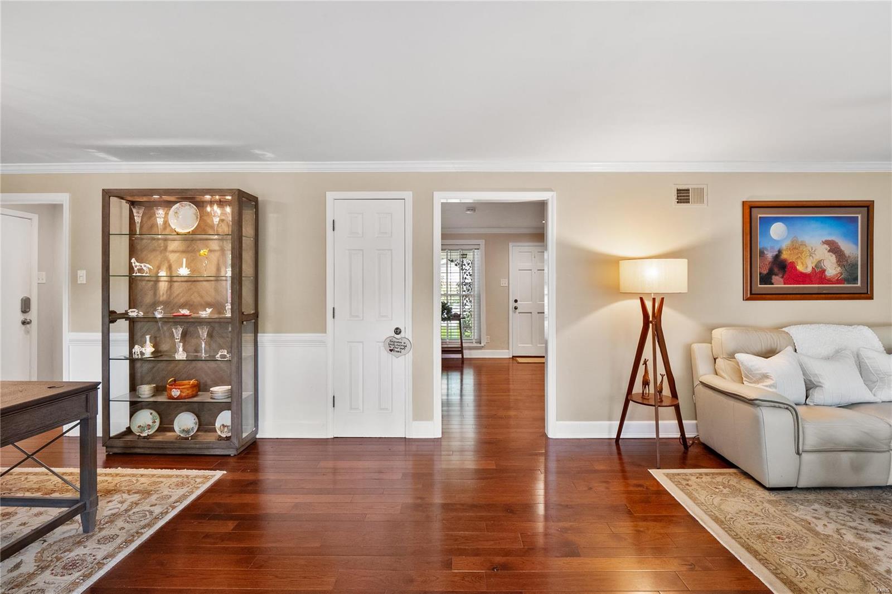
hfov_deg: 96.7
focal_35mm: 16
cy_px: 297
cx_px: 446
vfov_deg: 73.7
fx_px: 396
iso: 400
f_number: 6.3
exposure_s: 1/8
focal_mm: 8
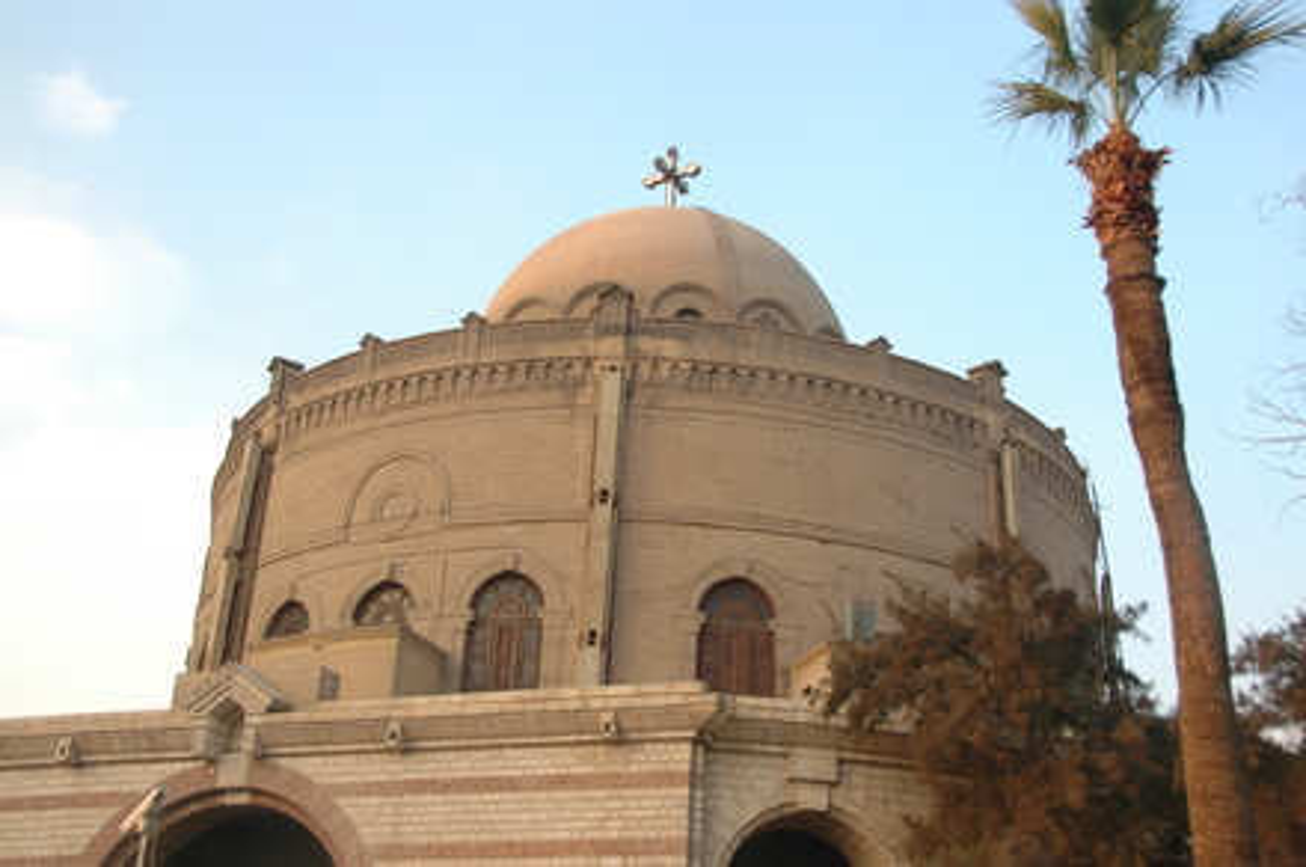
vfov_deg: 31.8
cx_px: 653
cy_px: 434
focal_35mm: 42
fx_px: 1521
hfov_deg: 46.5
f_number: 5.6
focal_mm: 28
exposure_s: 1/125
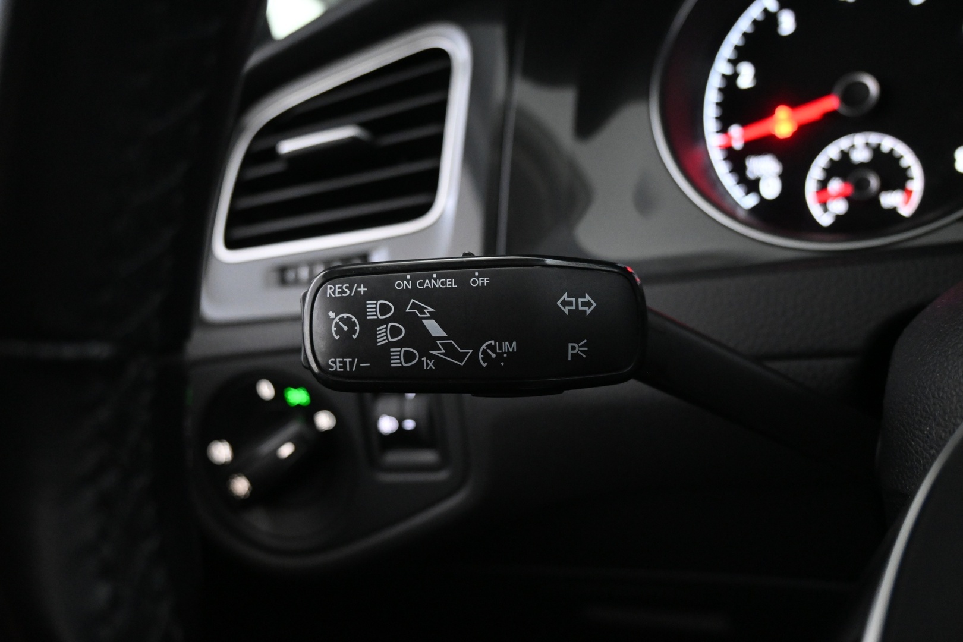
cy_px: 321
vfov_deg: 43.6
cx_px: 482
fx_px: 802
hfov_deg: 61.9
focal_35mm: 30
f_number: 3.8
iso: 4500
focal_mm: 20
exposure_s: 1/30
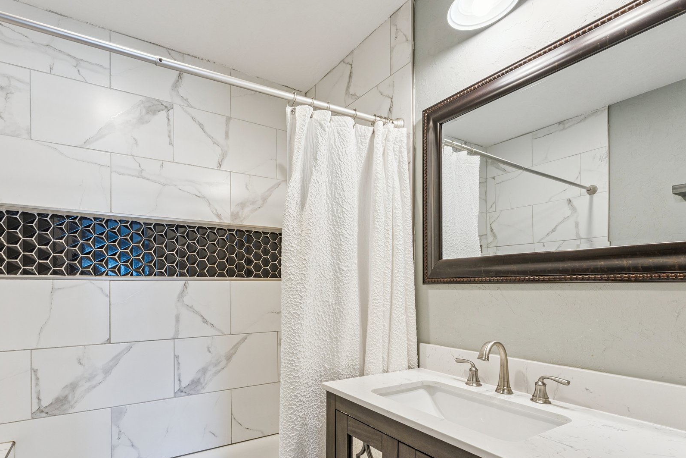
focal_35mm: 18
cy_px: 288
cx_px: 285
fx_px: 343
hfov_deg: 89.2
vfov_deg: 66.3
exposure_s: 1/15
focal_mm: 14
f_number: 10
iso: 200
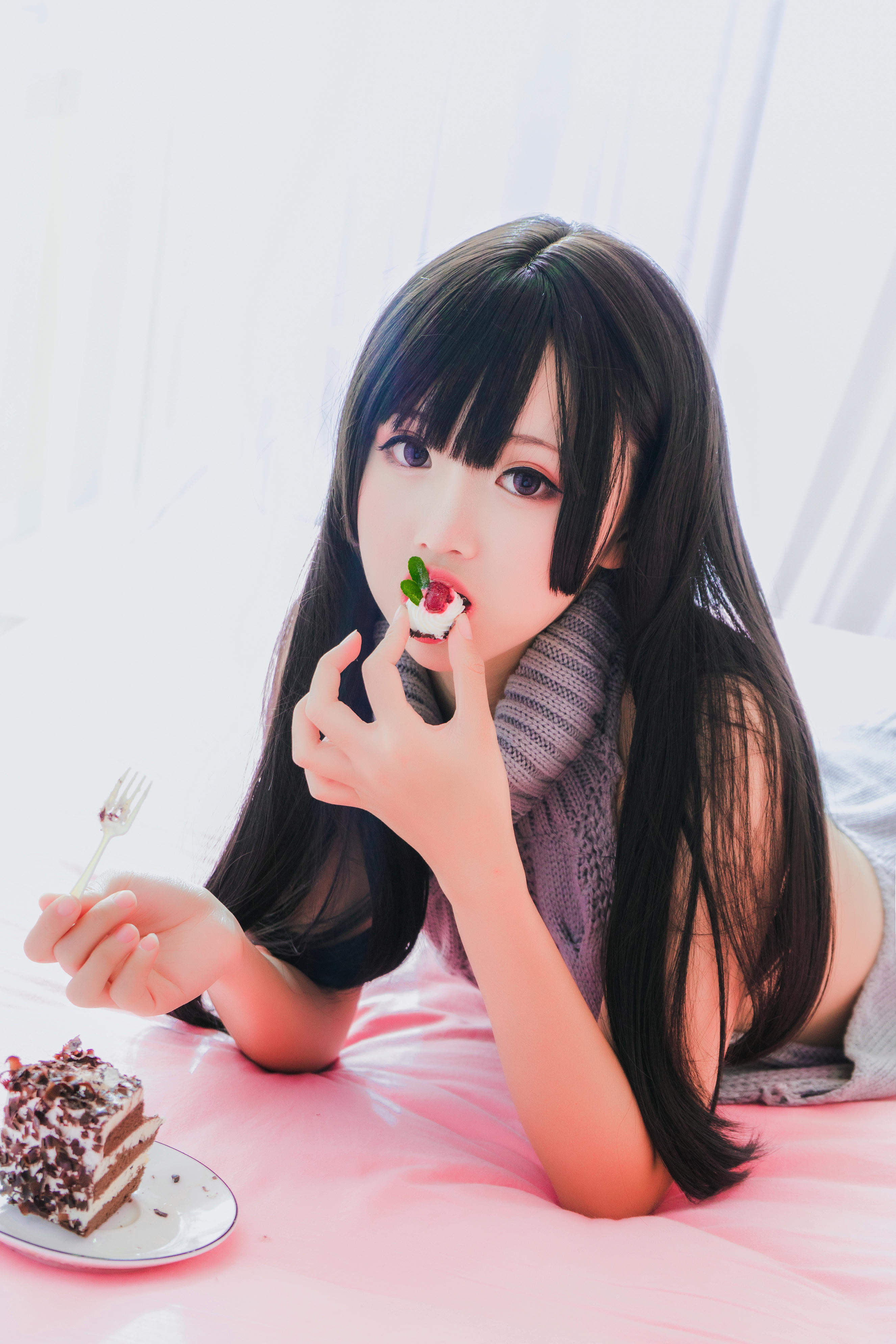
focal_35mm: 70
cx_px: 448
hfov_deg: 19.5
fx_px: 2612
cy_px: 672
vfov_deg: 28.8
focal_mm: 70
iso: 1000
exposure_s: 1/125
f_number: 5.6
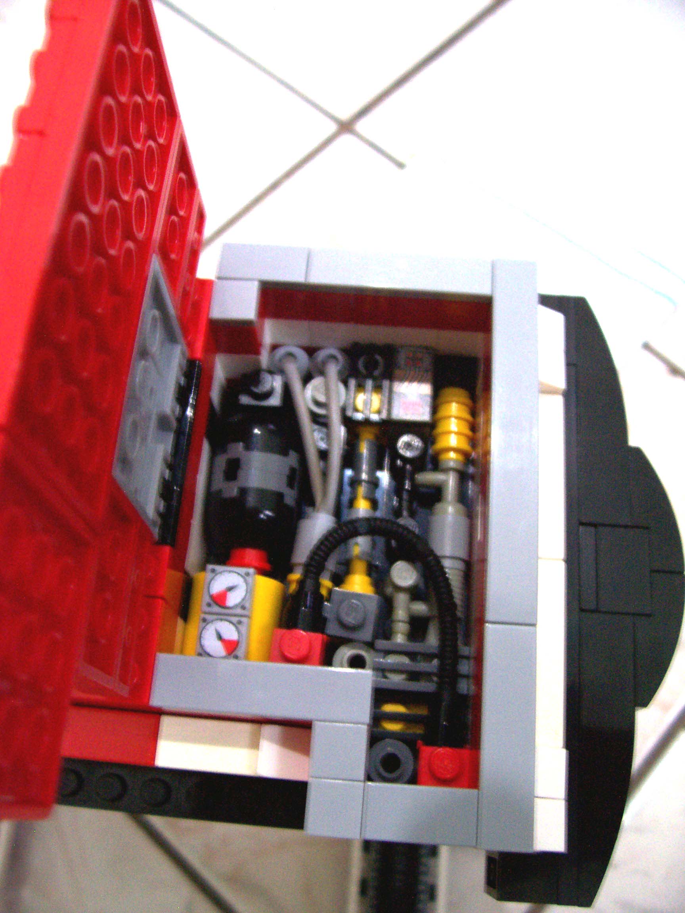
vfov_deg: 54.0
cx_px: 342
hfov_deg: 41.8
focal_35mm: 34
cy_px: 456
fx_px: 897
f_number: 2.7
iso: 160
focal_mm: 5.6
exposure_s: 1/8
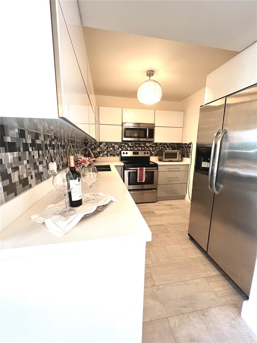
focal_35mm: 13
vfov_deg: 106.2
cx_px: 128
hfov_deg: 89.9
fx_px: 129
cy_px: 172
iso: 160
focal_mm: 1.57
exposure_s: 1/60
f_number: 1.8
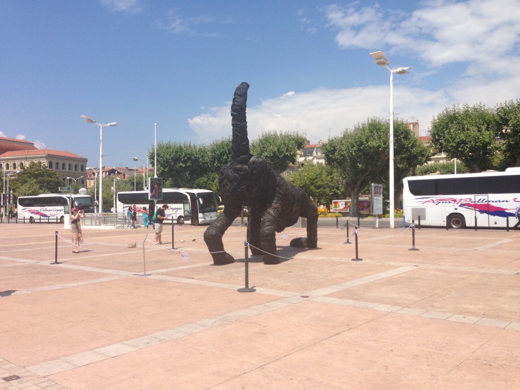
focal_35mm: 33
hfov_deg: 55.4
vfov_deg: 42.9
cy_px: 195
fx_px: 496
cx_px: 260
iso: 50
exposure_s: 1/2169
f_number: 2.4
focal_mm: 4.13
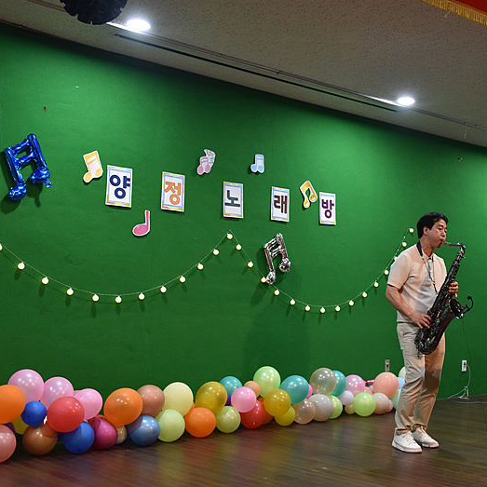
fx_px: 828
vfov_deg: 32.8
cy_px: 246
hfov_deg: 32.5
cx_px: 332
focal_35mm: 52
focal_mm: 40
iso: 2500
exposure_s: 1/125
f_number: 4.5
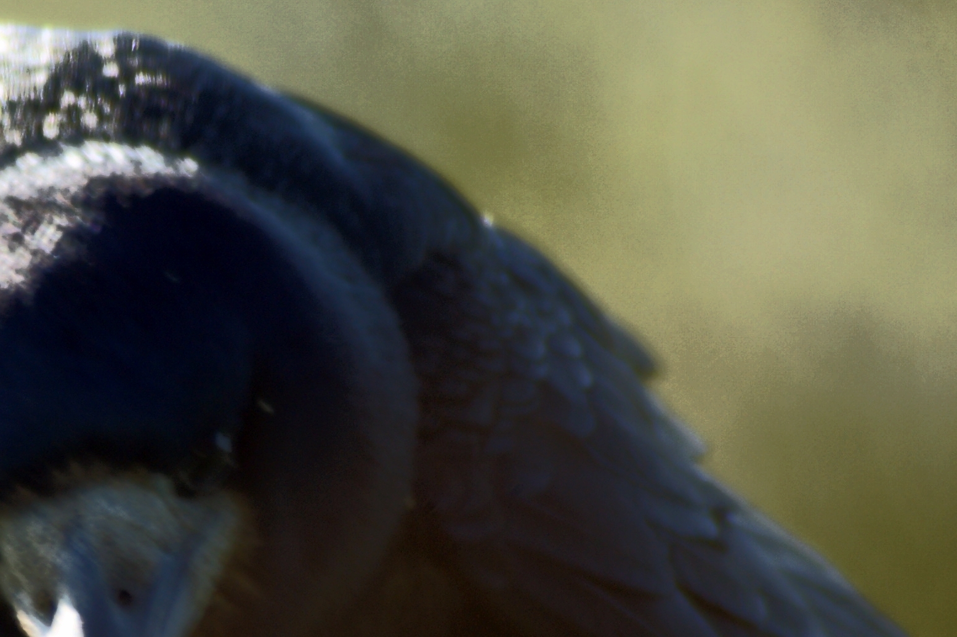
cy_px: 622
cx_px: 193
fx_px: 47101
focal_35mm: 1773
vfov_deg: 0.8
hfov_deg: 1.2
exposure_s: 1/125
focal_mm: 400
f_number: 6.3
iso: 100
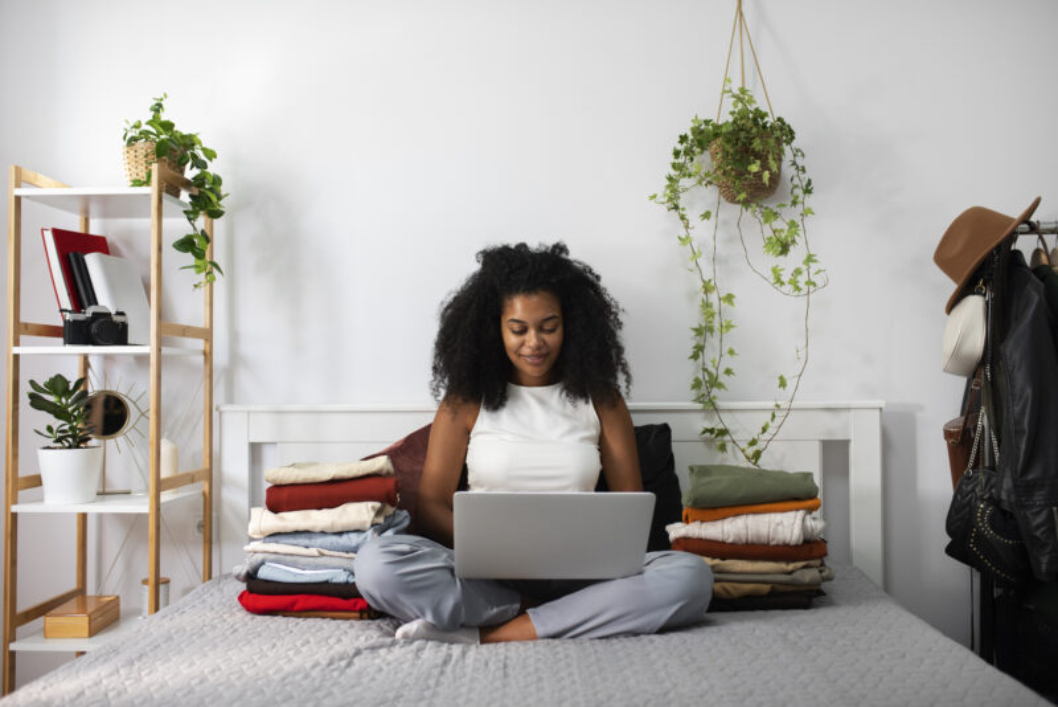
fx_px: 1029
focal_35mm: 35
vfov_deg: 37.9
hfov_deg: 54.4
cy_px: 354
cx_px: 529
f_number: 2.5
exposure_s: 1/160
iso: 400
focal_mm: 35
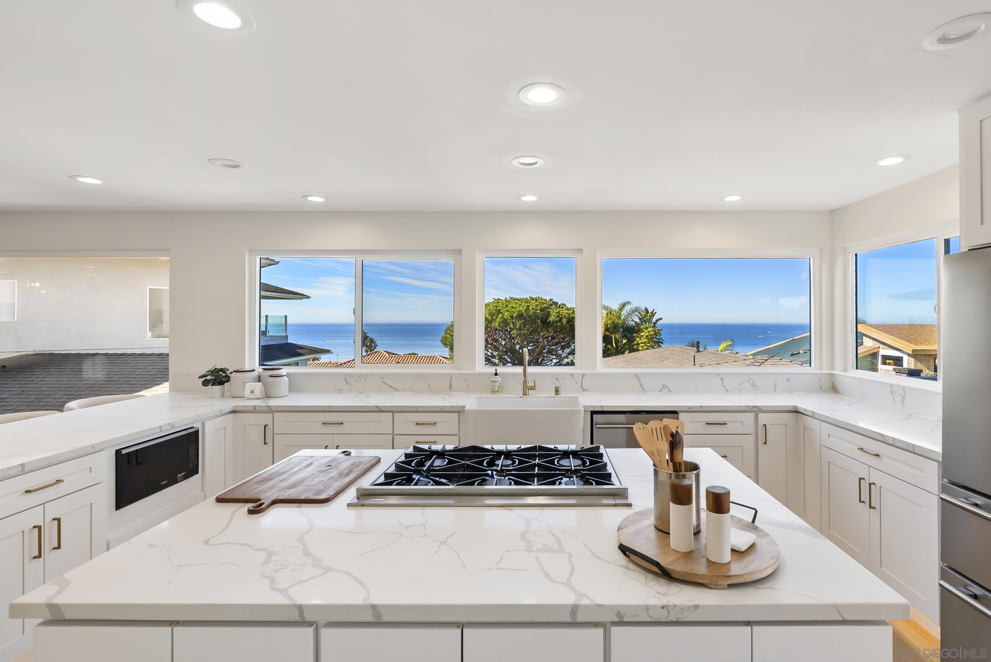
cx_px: 496
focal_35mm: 16
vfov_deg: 73.8
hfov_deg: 96.7
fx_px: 441
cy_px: 331
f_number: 8
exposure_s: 1/80
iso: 500
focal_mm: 16
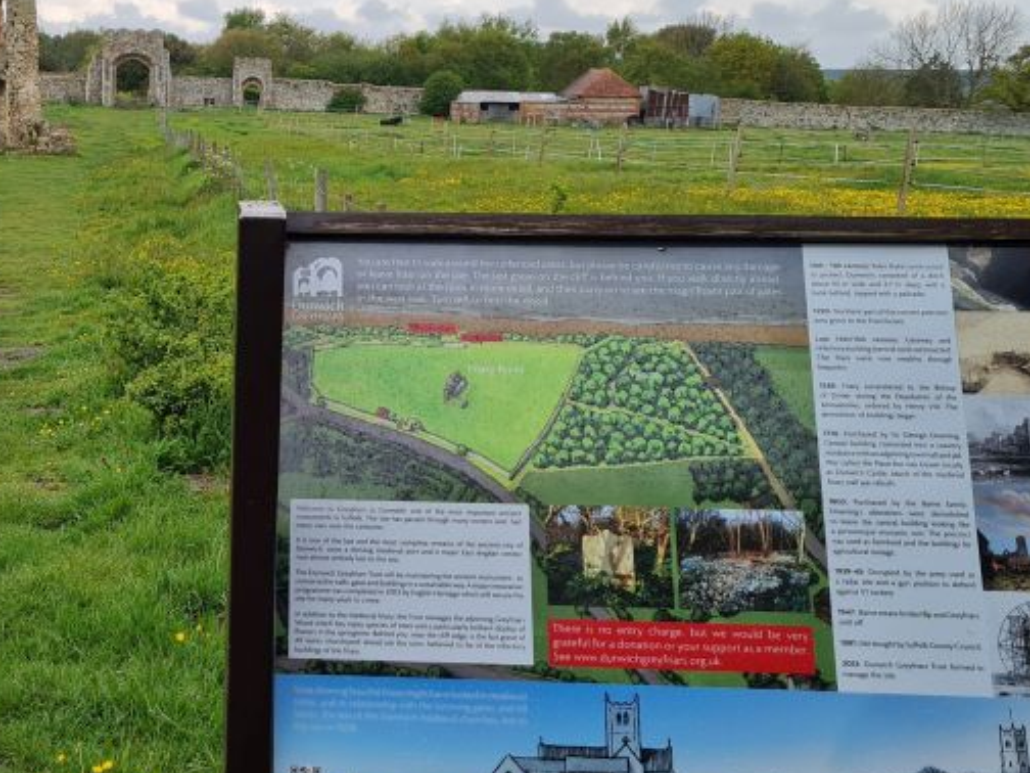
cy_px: 351
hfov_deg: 37.4
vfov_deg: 29.7
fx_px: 1458
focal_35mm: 49
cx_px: 188
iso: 50
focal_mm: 5.4
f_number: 1.8
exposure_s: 1/1428
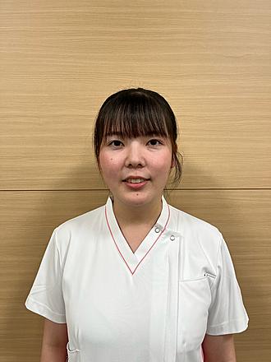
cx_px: 136
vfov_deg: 67.3
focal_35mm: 26
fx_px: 271
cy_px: 181
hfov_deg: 53.1
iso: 64
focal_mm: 5.1
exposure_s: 1/100
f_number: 1.6
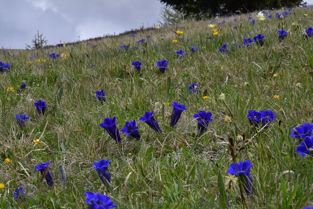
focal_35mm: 99
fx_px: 861
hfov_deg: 20.6
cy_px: 104
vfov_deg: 13.8
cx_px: 156
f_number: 29
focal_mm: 66
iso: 800
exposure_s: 1/160
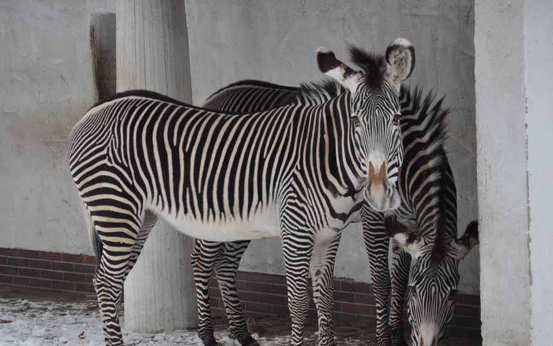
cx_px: 267
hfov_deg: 11.0
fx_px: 2872
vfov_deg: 6.9
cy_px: 214
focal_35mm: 191
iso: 280
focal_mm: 105
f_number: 5.6
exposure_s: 1/125
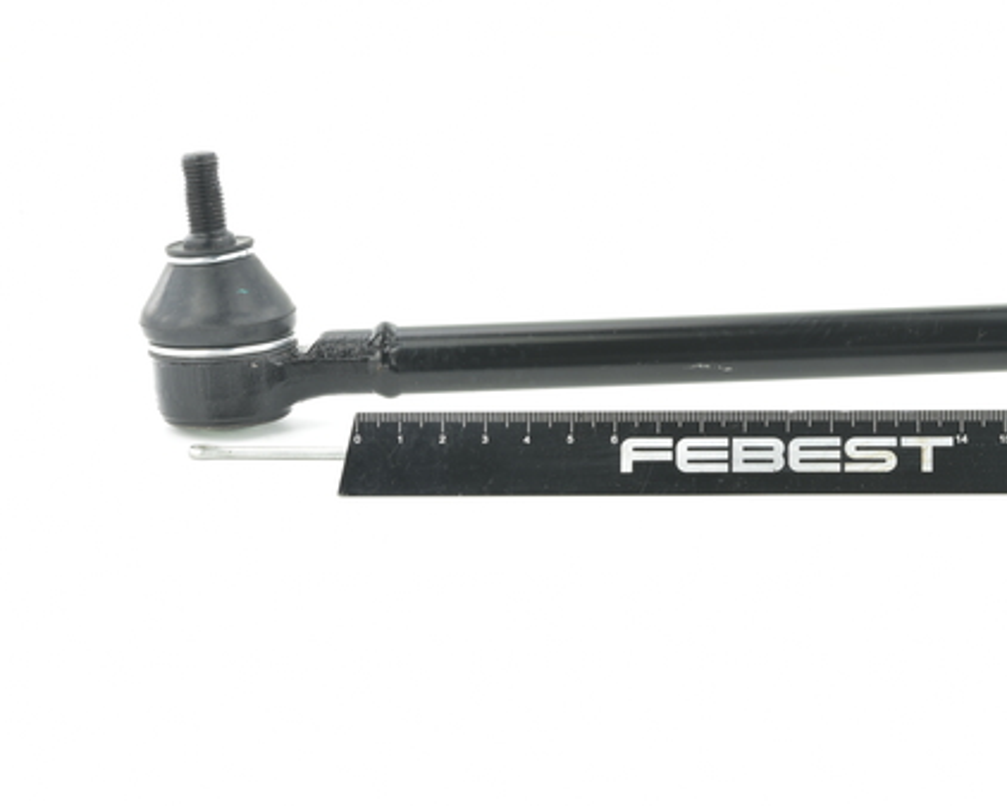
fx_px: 2862
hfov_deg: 19.8
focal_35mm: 96
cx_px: 792
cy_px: 382
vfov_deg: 16.0
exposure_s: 1/2.5
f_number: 18
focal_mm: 60
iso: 64
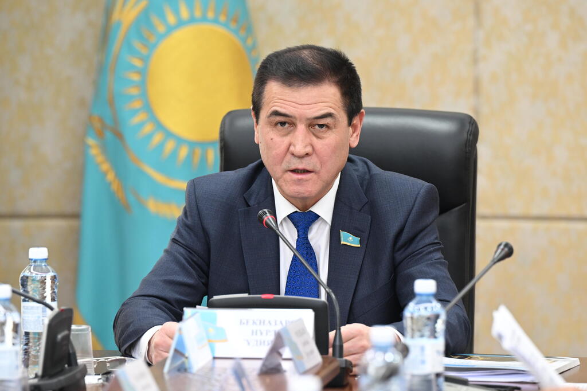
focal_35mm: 285
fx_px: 4645
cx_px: 294
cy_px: 196
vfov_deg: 4.8
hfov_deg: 7.2
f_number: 3.5
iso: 1000
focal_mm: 190
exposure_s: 1/160
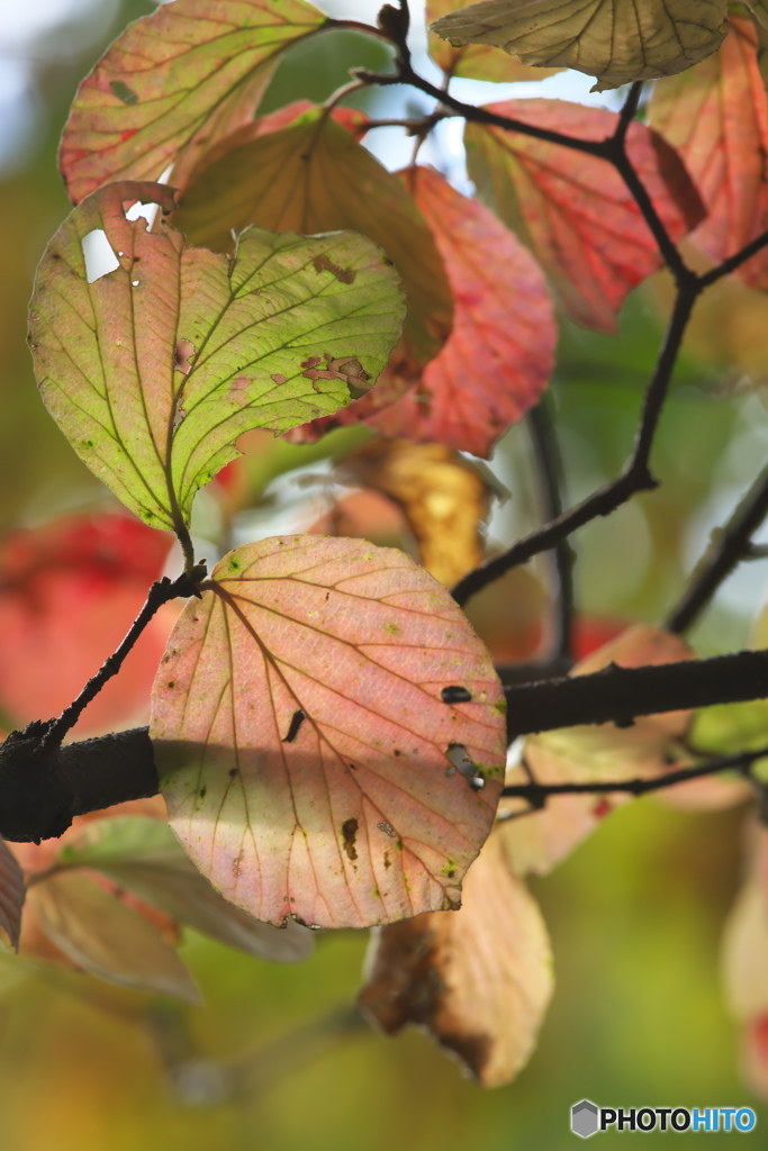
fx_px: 9596
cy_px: 576
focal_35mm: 300
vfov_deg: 6.9
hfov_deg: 4.6
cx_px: 384
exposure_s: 1/100
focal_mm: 300
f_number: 11
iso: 250
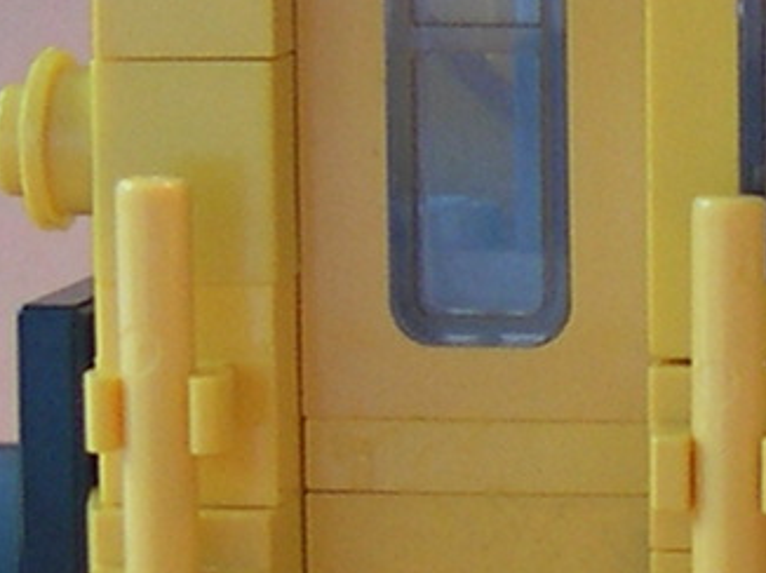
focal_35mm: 265
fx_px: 5860
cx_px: 1823
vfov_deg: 5.6
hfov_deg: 7.1
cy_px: 225
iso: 100
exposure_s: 1/29
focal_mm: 8
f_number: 2.8
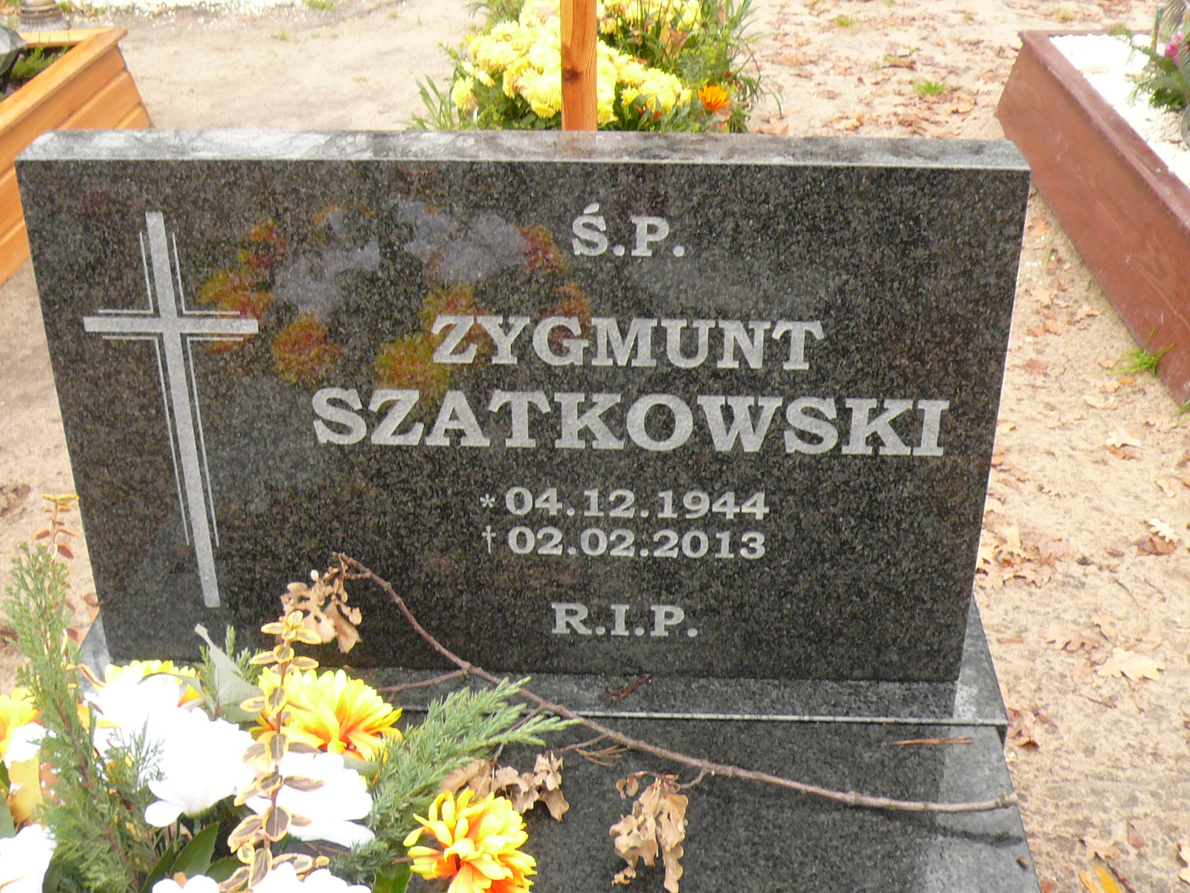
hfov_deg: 42.9
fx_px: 1513
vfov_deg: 32.9
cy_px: 446
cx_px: 595
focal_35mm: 44
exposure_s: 1/50
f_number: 2.8
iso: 100
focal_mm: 4.7
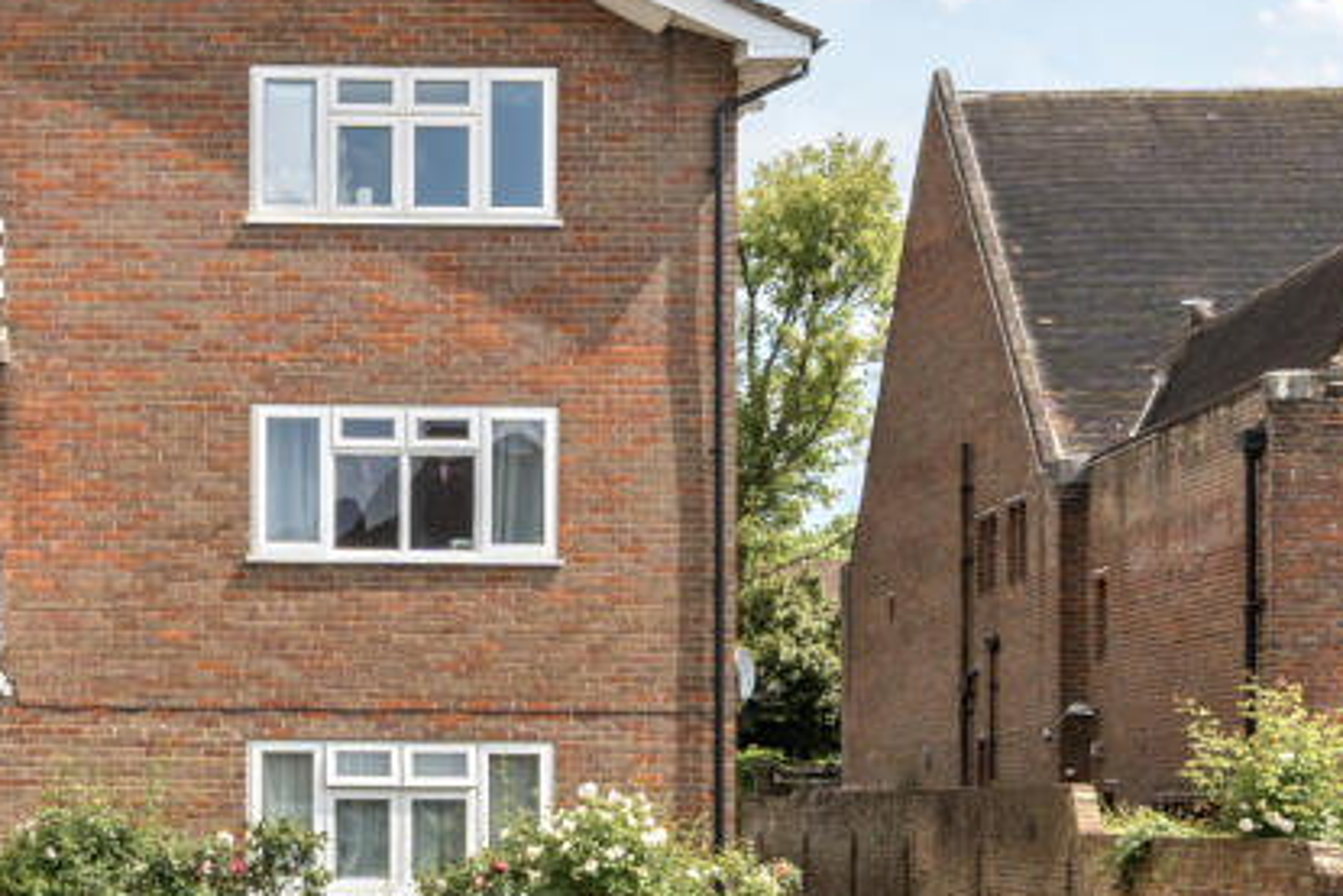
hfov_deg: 26.5
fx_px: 2761
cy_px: 642
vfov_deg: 18.4
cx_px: 146
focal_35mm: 74
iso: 320
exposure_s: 1/400
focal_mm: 20
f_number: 8
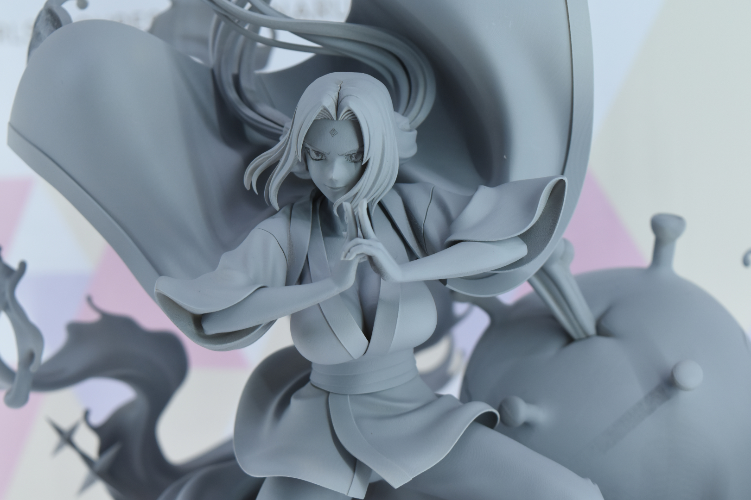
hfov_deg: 29.2
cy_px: 250
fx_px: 1439
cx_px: 376
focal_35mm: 69
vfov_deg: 19.7
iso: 640
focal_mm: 46
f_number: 8
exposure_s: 1/200
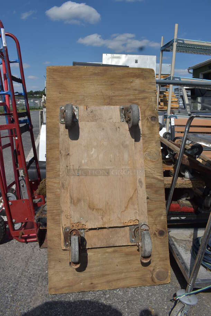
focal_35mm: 27
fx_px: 237
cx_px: 106
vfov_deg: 67.3
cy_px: 158
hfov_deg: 48.0
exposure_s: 1/800
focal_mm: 18
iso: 200
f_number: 9
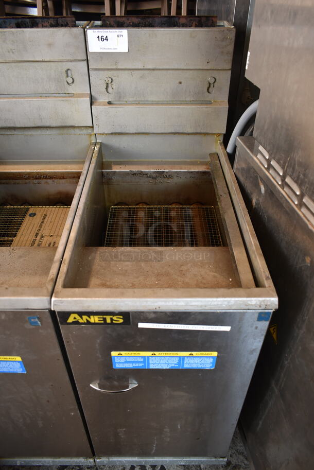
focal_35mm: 27
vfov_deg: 67.3
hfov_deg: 48.0
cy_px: 235
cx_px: 157
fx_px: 353
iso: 160
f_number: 3.5
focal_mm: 18
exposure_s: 1/30
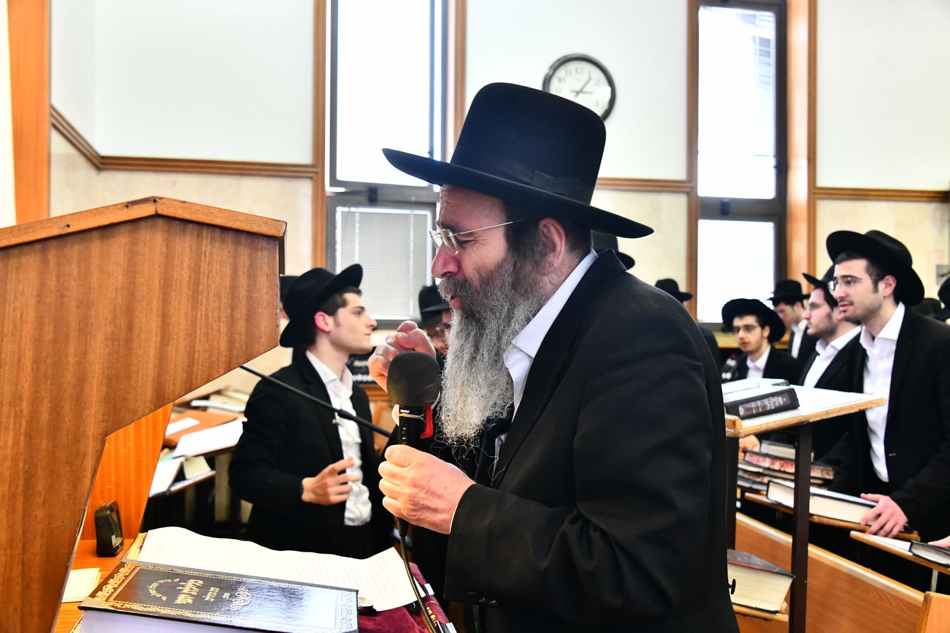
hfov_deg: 53.1
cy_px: 316
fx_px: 950
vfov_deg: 36.9
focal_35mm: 36
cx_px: 475
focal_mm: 36
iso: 3200
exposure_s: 1/200
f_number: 5.6
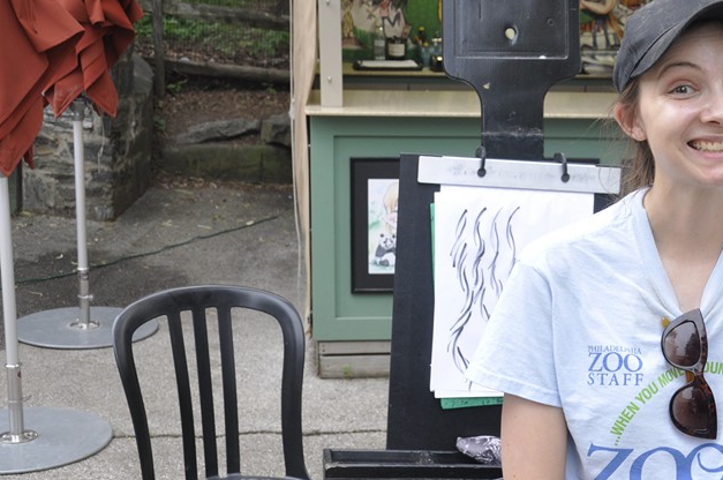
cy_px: 273
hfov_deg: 29.8
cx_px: 519
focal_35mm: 67
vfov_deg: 20.2
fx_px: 1344
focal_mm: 28
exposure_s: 1/40
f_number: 6.3
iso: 400
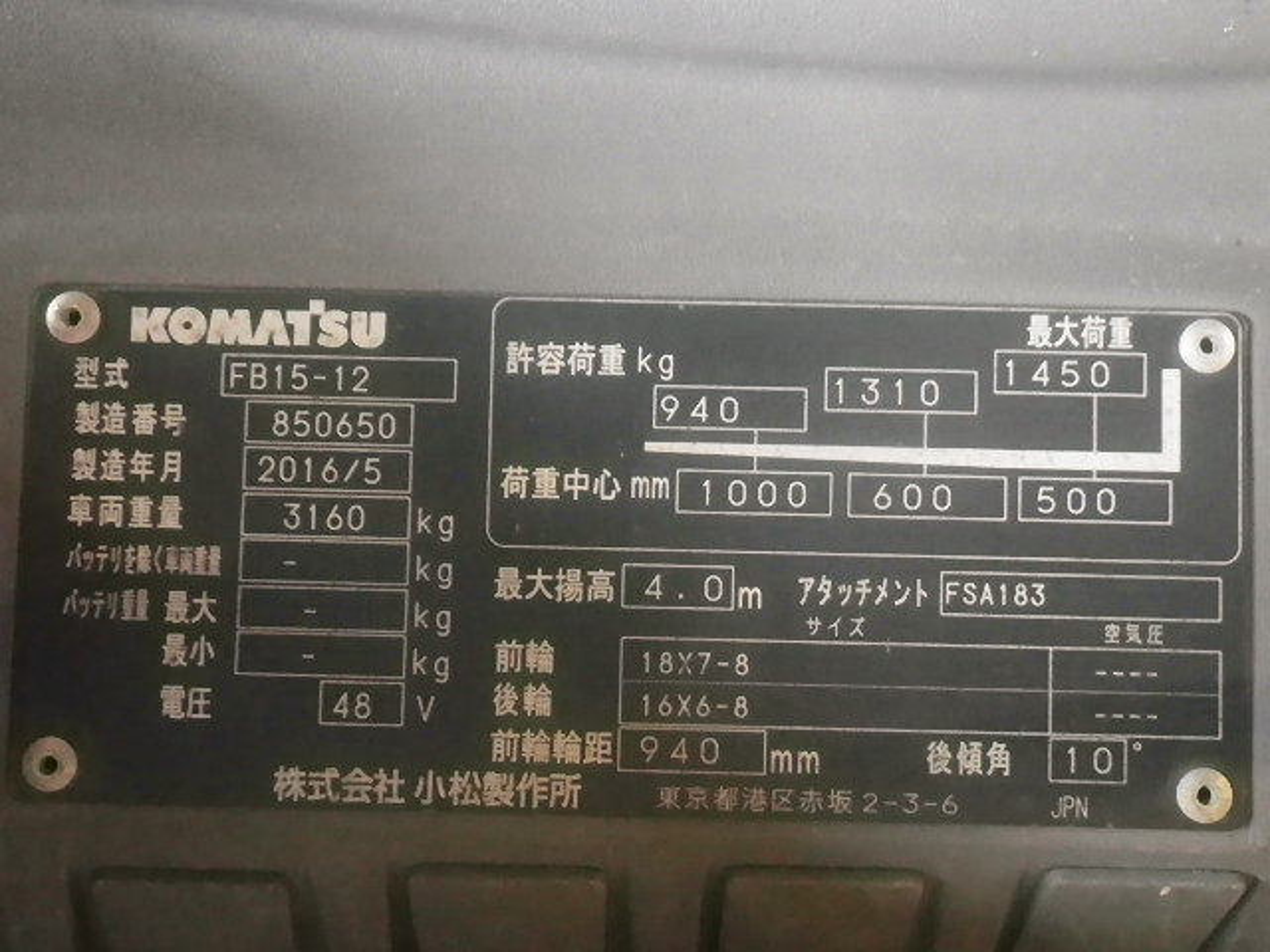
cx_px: 635
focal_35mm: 34
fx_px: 1247
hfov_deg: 54.0
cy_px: 476
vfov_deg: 41.8
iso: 800
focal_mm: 6.1
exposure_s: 1/25
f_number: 3.8
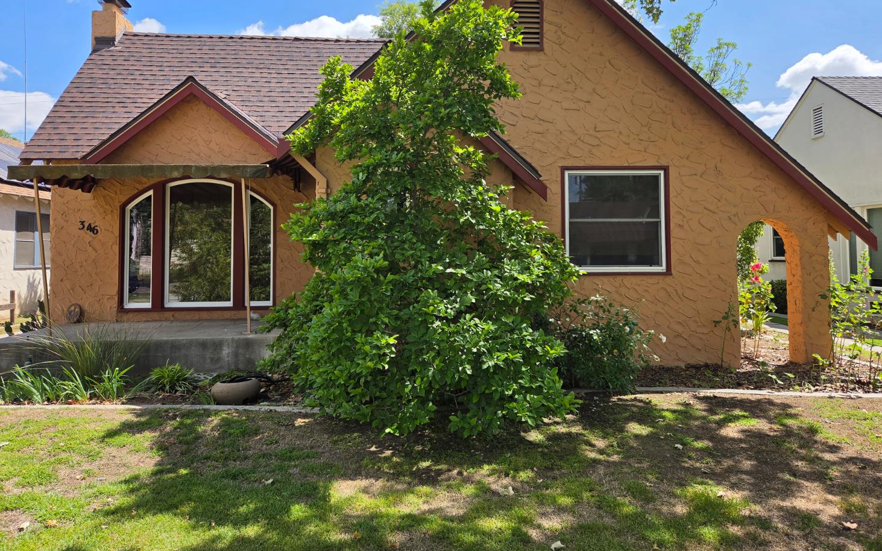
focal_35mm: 25
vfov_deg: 49.0
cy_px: 224
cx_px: 447
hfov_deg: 72.5
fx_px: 601
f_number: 1.8
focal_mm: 5.4
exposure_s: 1/4054
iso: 80
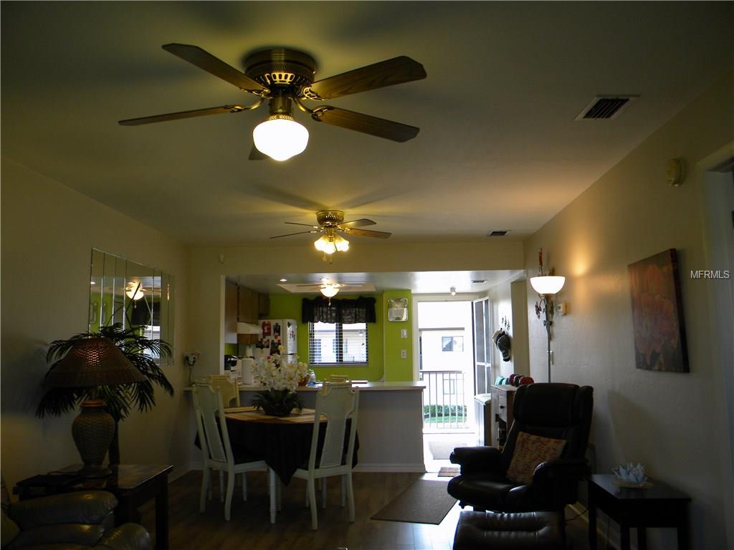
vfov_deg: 49.7
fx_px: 594
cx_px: 367
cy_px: 275
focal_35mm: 28
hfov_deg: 63.4
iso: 119
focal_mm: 5
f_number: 3.5
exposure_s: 1/60.3
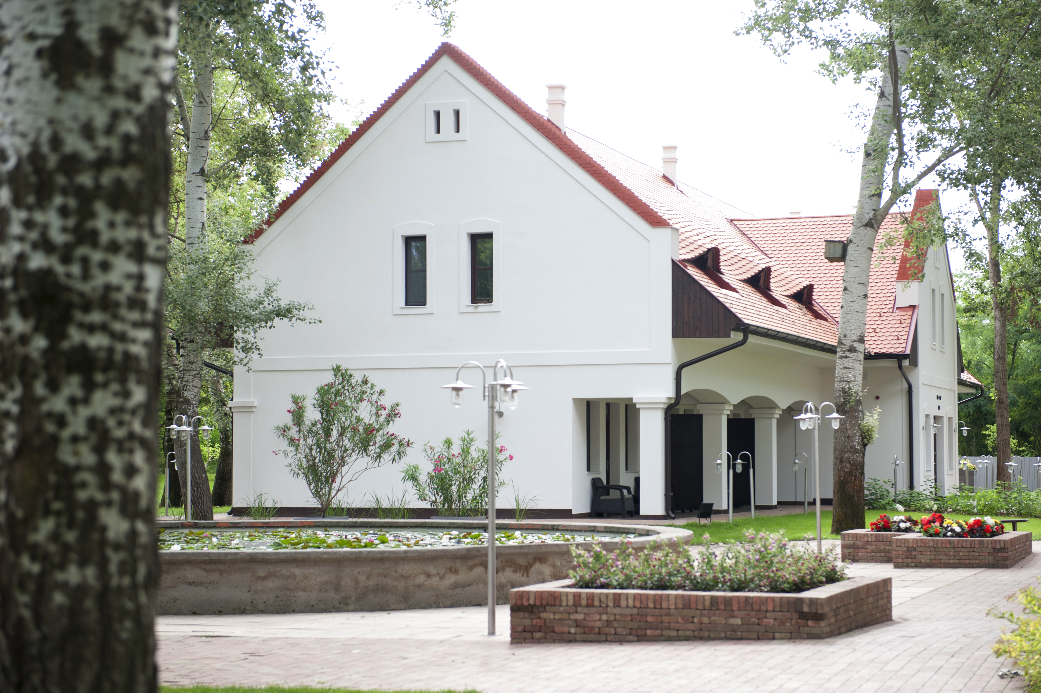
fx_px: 2023
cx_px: 520
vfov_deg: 19.4
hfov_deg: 28.9
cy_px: 346
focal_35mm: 70
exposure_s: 1/200
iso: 125
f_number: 4
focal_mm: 70
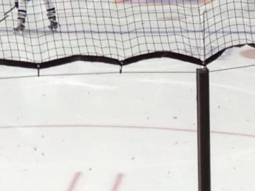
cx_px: -179
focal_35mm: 230
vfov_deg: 6.4
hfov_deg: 8.3
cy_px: -116
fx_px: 1694
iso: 50
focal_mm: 4.13
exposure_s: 1/60
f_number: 2.4
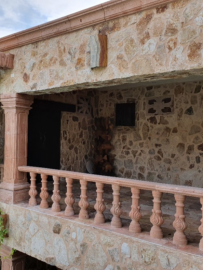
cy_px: 136
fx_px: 274
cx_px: 50
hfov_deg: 39.6
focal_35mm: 35
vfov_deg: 52.6
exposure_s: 1/722
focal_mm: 4.32
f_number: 2.4
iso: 50
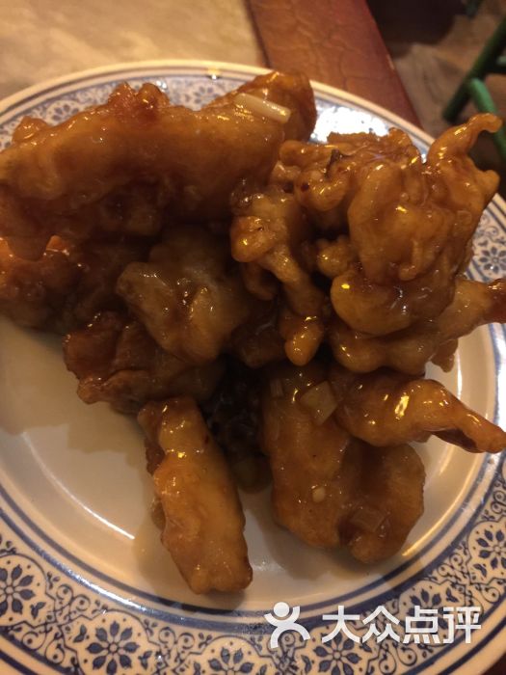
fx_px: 565
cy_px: 338
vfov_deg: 61.7
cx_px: 253
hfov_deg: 48.2
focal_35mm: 29
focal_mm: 4.15
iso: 100
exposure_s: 1/4
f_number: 2.2
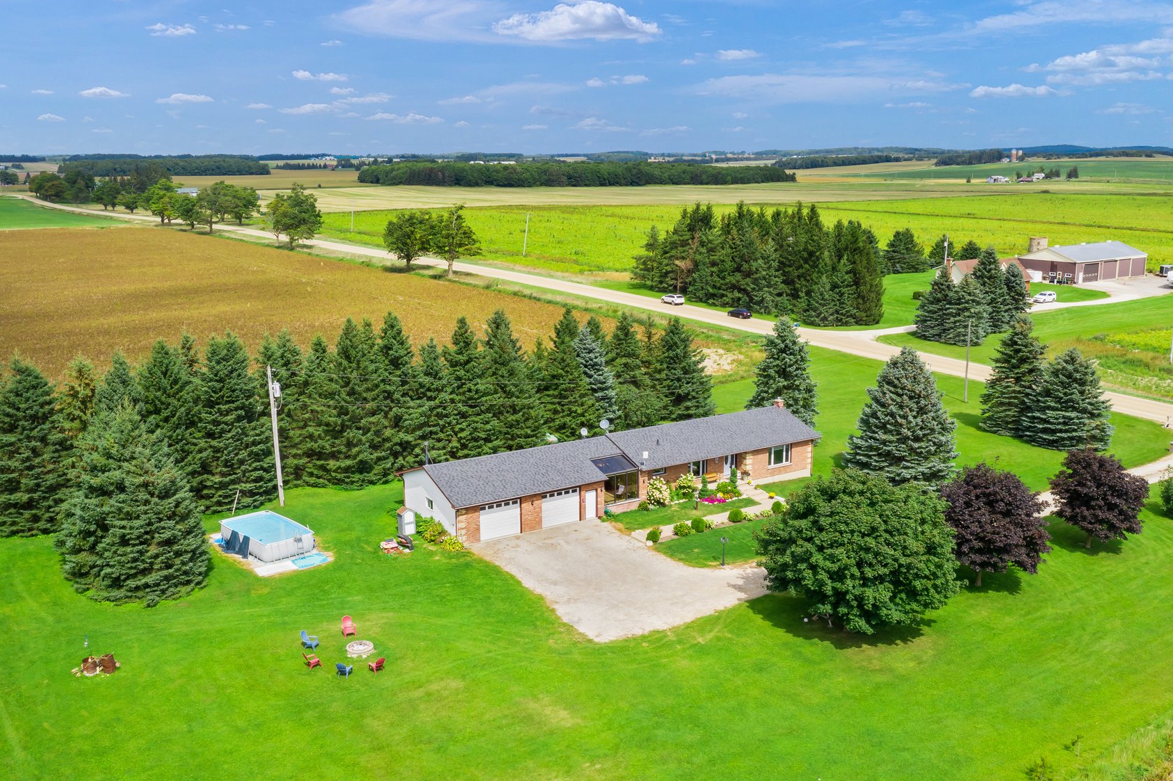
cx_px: 580
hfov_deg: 55.8
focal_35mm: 34
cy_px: 411
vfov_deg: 38.8
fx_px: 1107
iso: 100
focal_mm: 10.26
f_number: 5.6
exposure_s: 1/500
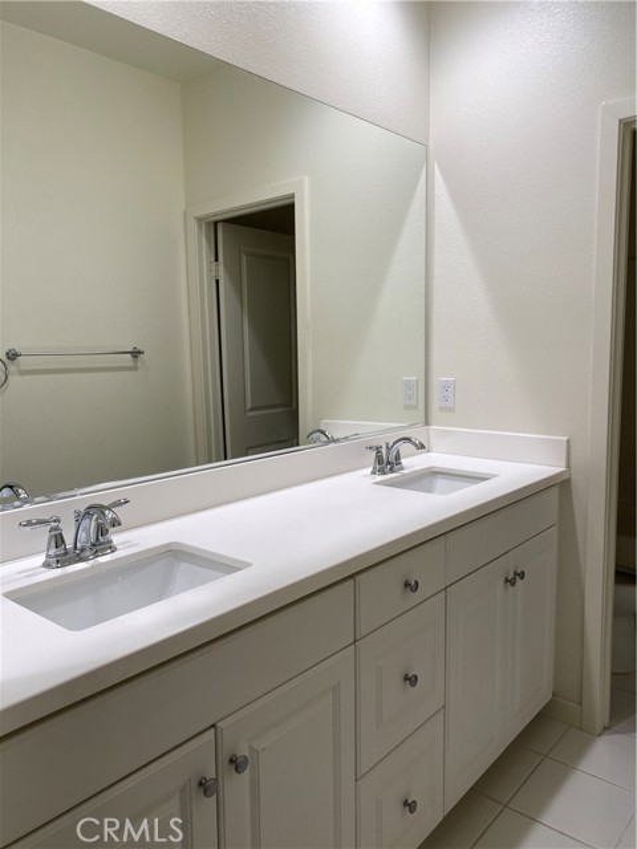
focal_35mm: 26
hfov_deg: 53.1
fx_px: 638
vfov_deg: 67.3
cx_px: 318
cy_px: 424
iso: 50
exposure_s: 1/120
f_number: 1.8
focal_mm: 4.25
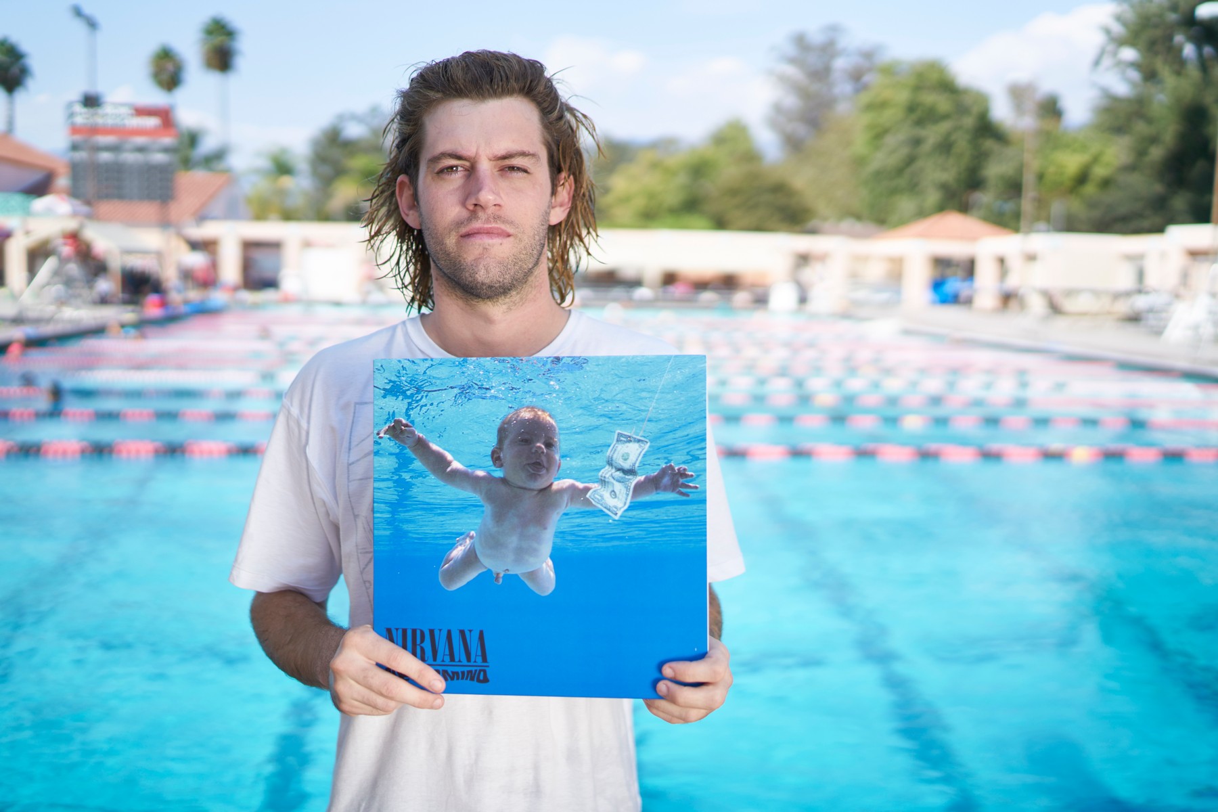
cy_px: 406
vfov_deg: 37.9
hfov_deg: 54.4
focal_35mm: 35
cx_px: 609
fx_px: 1184
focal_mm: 35
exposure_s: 1/6400
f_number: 1.6
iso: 200
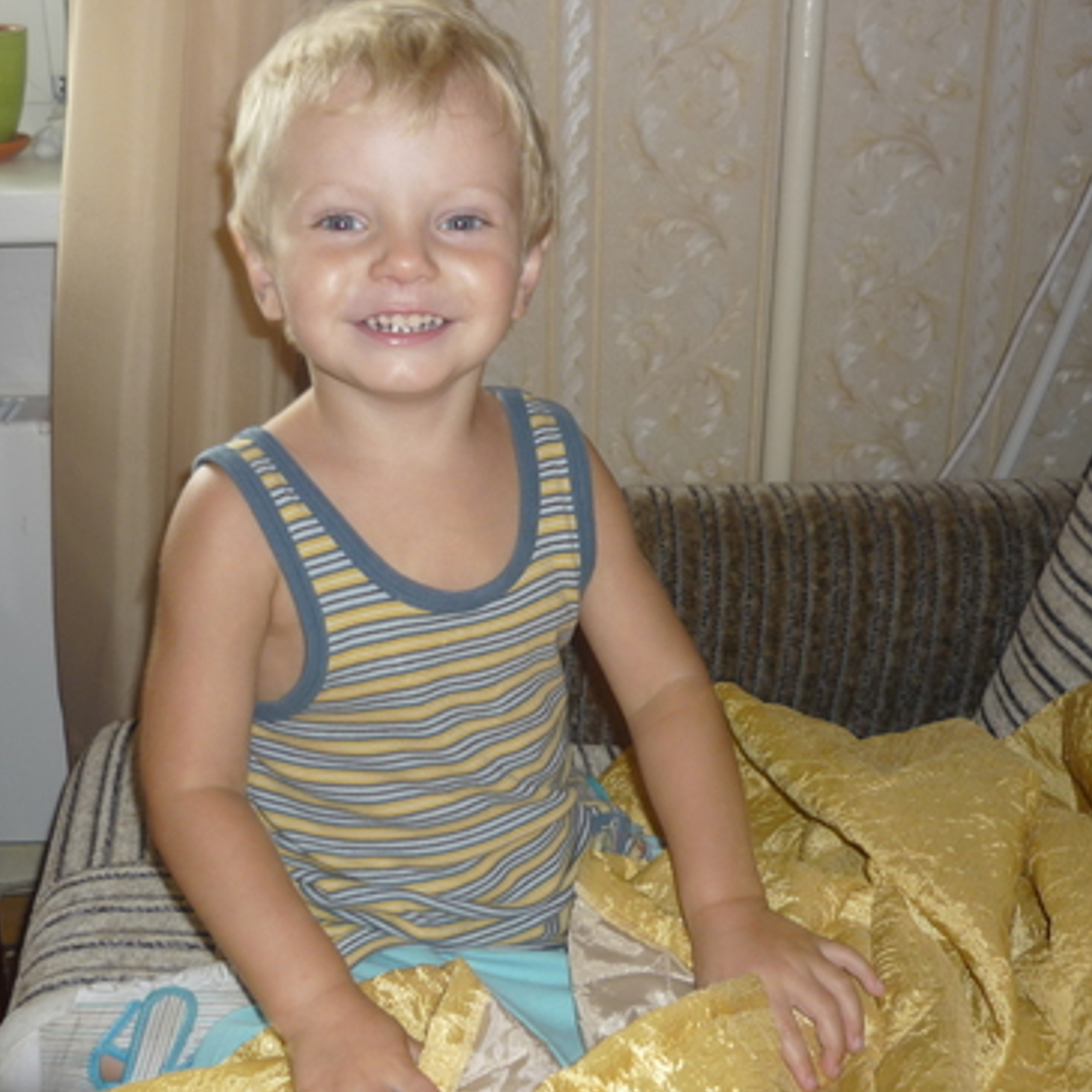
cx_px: 419
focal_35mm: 44
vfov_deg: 38.3
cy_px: 492
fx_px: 1570
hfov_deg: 38.1
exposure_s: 1/8
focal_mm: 5.5
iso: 100
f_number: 2.8
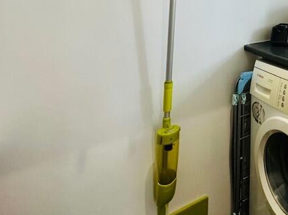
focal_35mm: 34
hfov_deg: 43.9
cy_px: -15
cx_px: 303
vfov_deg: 36.2
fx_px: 283
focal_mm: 2.22
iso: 125
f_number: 2.2
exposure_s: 1/100
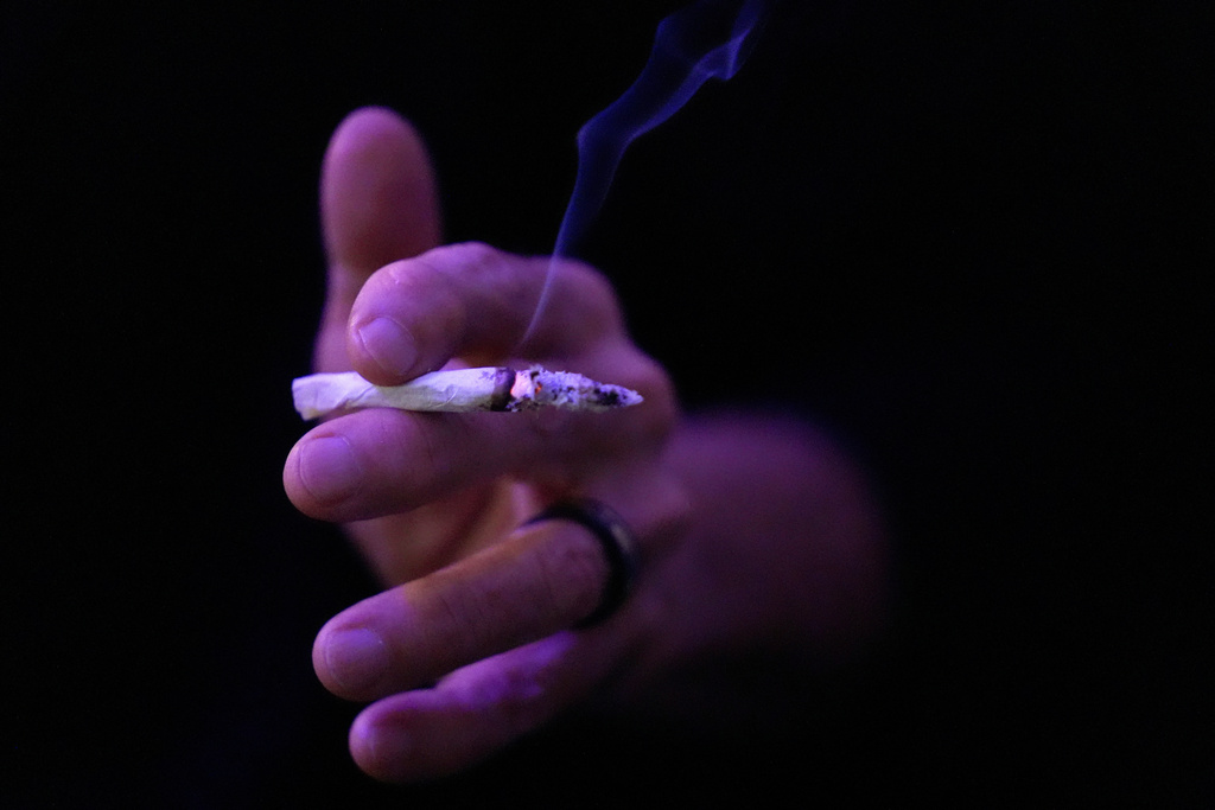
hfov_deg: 10.3
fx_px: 6750
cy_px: 405
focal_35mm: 200
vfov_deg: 6.9
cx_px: 608
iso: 10000
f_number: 2.8
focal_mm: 200
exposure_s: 1/320
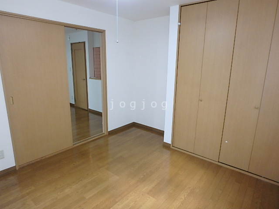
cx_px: 140
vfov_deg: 63.4
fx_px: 169
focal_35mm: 21
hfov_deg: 79.0
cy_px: 104
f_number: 3.5
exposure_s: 1/30
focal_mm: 3.7
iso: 320
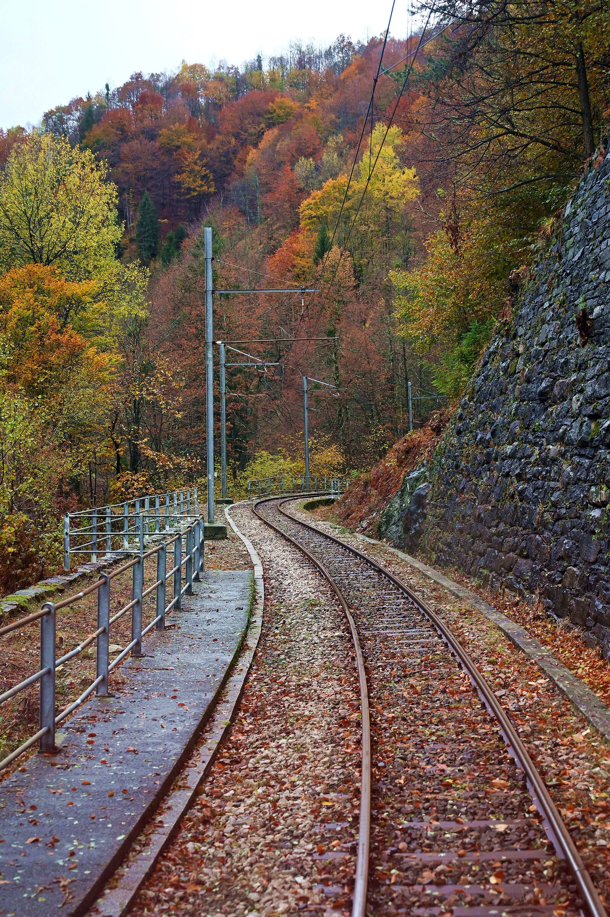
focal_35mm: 48
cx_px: 305
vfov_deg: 41.1
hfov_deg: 28.0
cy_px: 458
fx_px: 1221
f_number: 4
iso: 3200
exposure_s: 1/400
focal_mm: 48
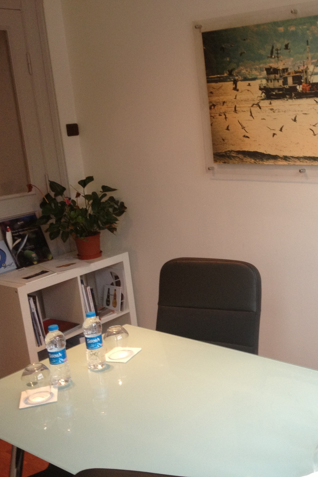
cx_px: 289
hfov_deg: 26.6
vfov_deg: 40.3
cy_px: 236
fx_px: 649
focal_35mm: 49
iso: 100
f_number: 2.4
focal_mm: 4.28
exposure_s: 1/20
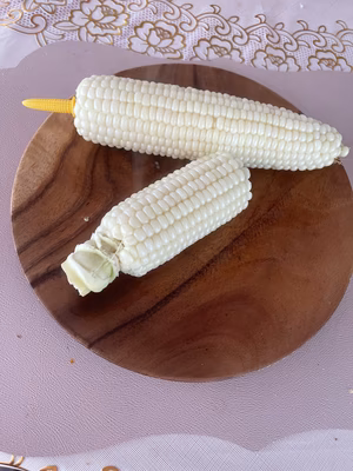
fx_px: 354
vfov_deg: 67.3
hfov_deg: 53.1
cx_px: 176
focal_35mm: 26
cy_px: 236
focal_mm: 5.1
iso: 200
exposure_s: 1/60
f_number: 1.6
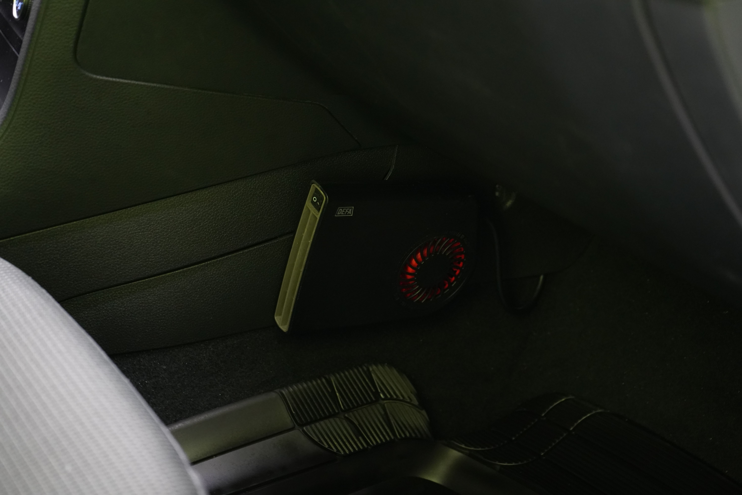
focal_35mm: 63
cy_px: 248
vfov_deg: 21.6
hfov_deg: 31.9
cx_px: 371
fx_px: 1298
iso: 5000
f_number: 5.6
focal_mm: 63
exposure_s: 1/20
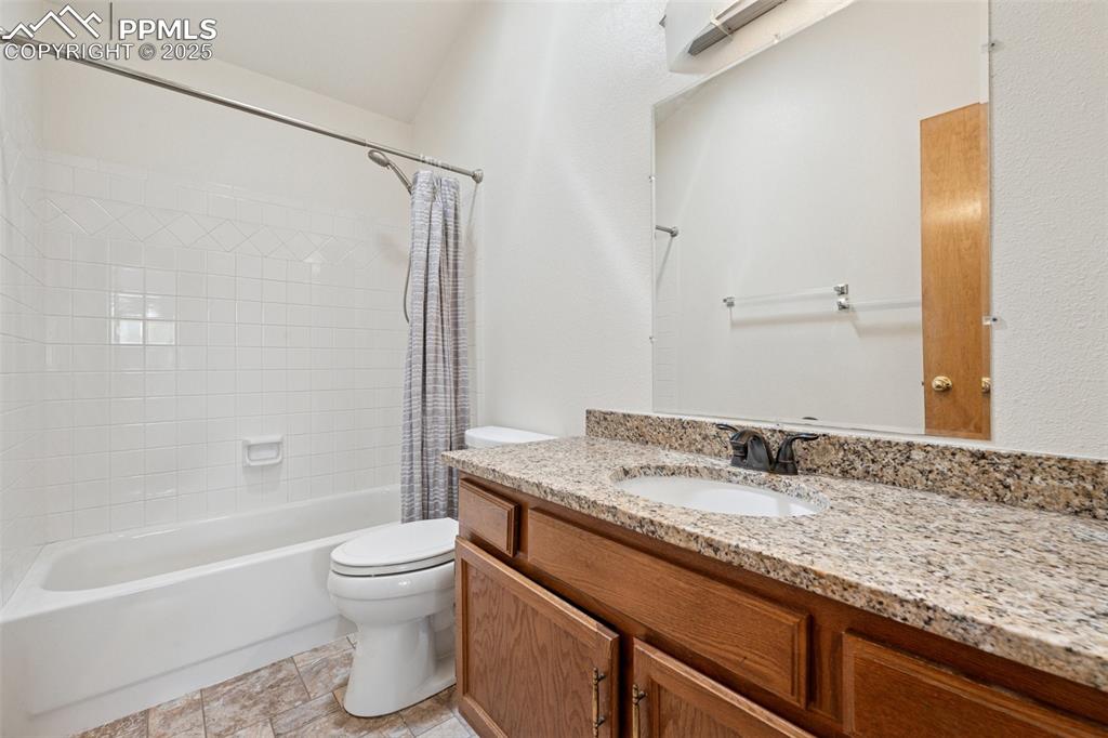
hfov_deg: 100.4
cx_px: 554
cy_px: 369
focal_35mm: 15
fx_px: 461
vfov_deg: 77.3
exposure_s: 1/6
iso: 800
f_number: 11
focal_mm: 15
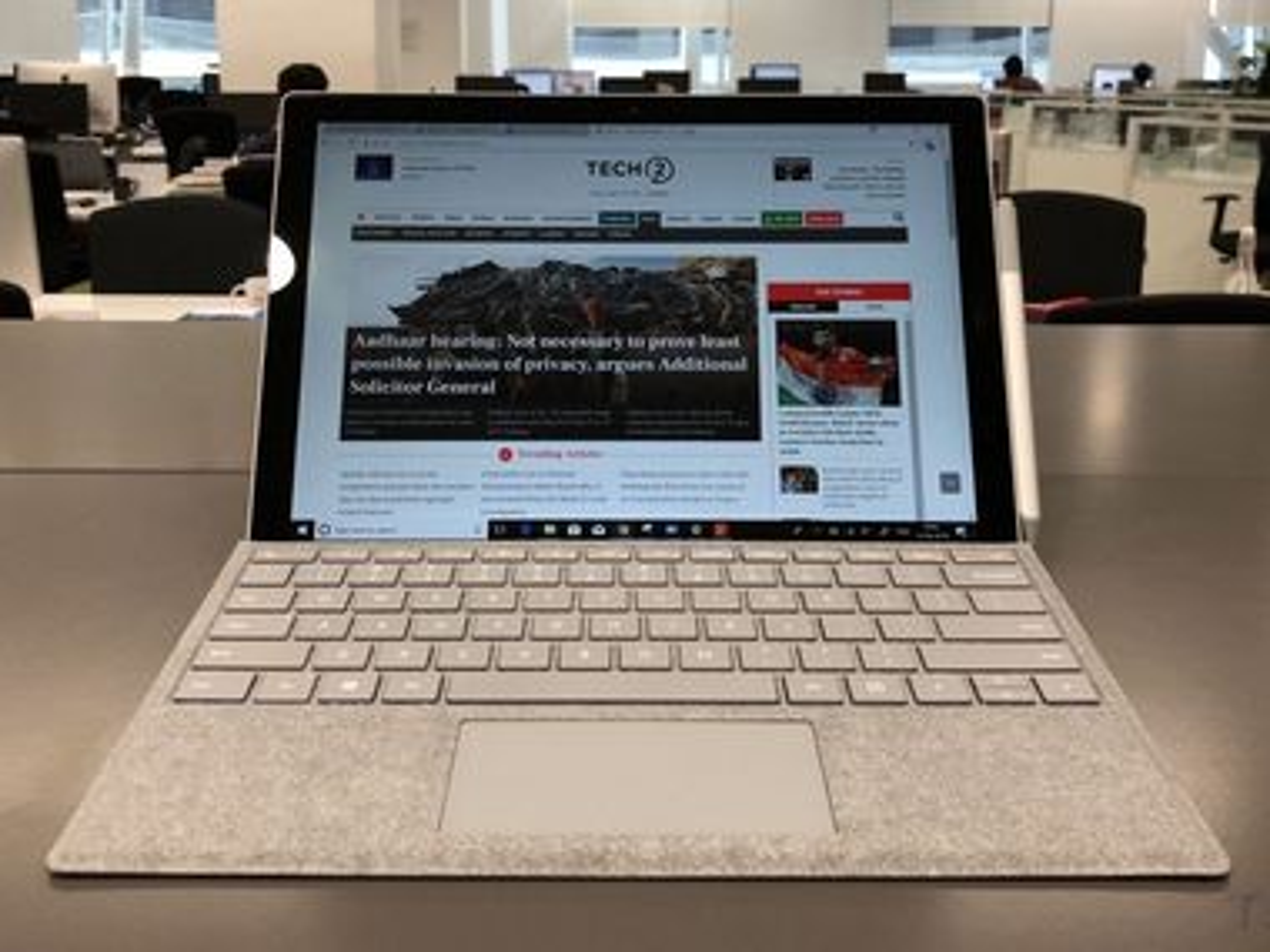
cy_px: 476
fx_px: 1027
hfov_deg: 63.4
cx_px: 635
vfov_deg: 49.7
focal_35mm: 28
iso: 32
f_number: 1.8
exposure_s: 1/33
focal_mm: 4
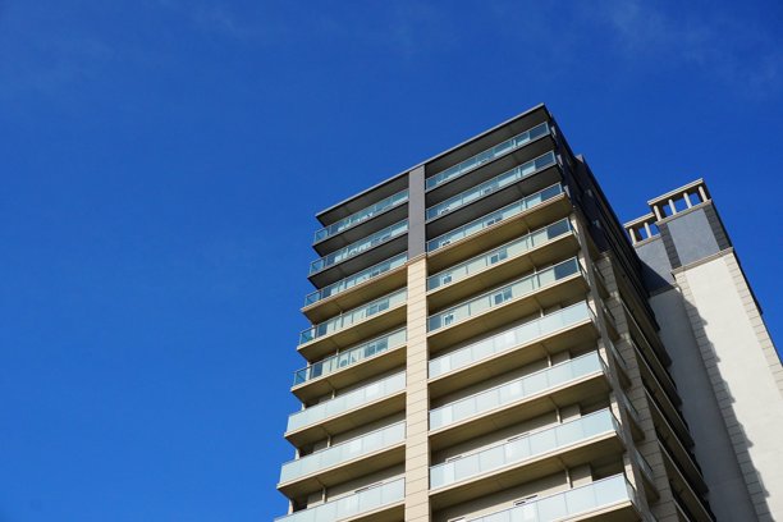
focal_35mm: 38
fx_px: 816
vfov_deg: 35.5
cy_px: 261
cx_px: 392
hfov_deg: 51.3
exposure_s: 1/3200
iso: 1600
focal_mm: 25
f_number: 10
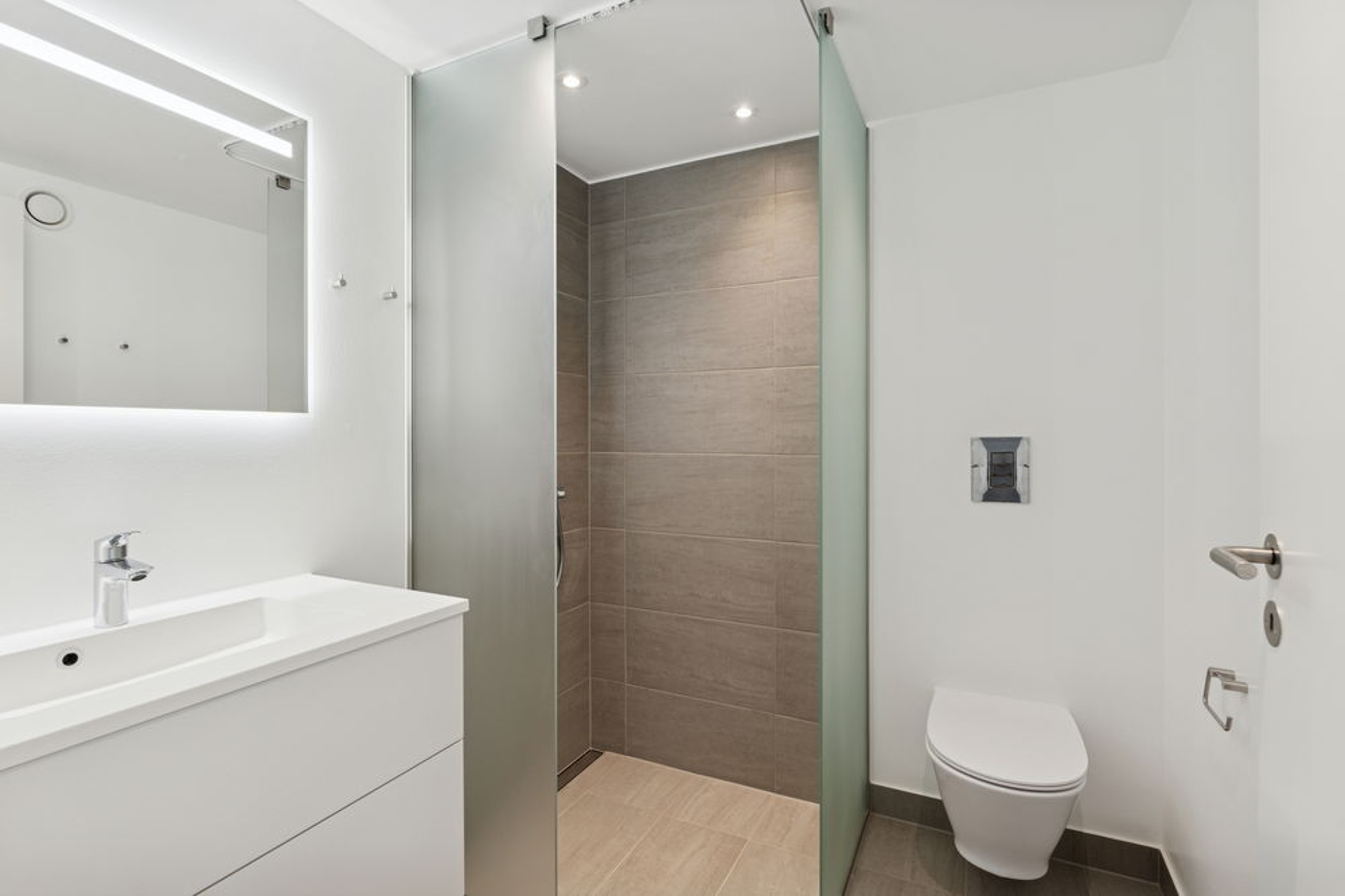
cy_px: 448
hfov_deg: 92.5
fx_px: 644
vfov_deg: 69.6
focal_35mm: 17
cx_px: 672
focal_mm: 11.5
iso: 200
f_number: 8
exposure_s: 1/13
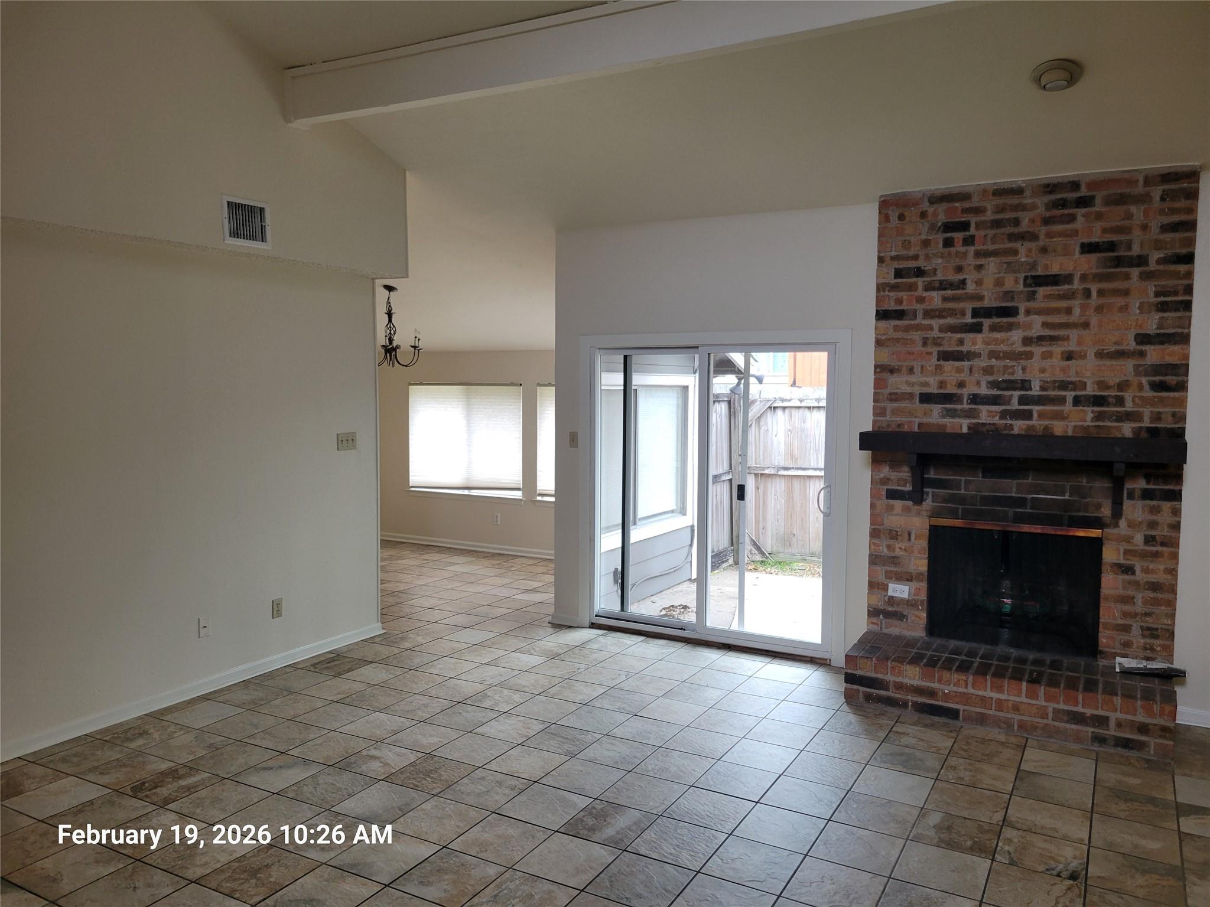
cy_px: 454
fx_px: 909
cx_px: 605
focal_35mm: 26
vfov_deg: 53.1
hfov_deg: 67.3
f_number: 1.8
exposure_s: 1/120
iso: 125
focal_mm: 5.4
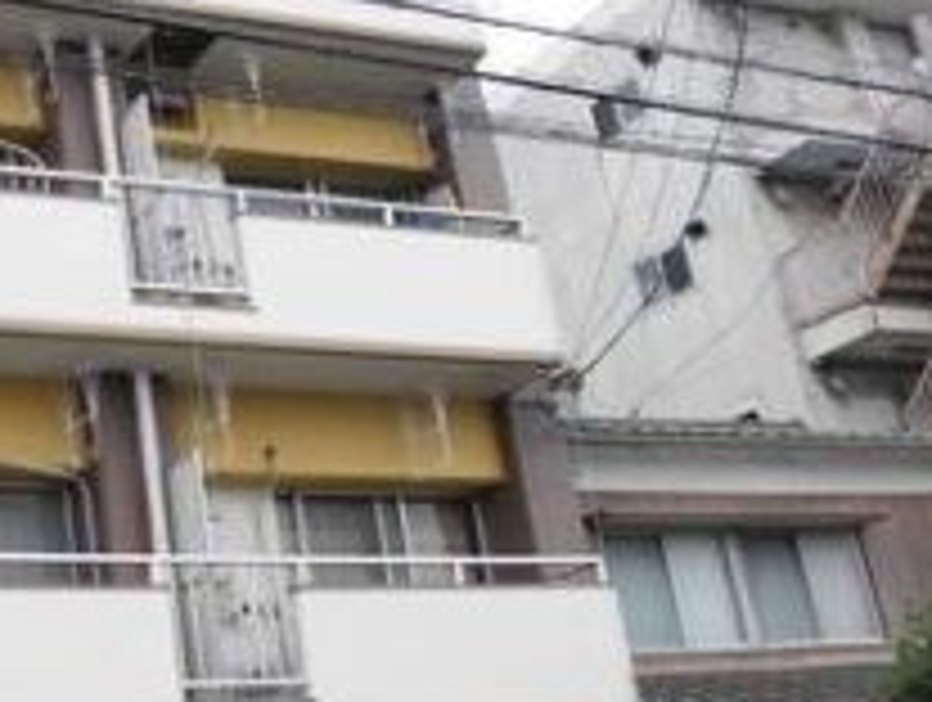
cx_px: -279
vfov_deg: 18.3
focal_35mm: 81
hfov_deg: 21.7
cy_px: 292
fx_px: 2185
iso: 100
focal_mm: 6
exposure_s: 1/500
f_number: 2.8
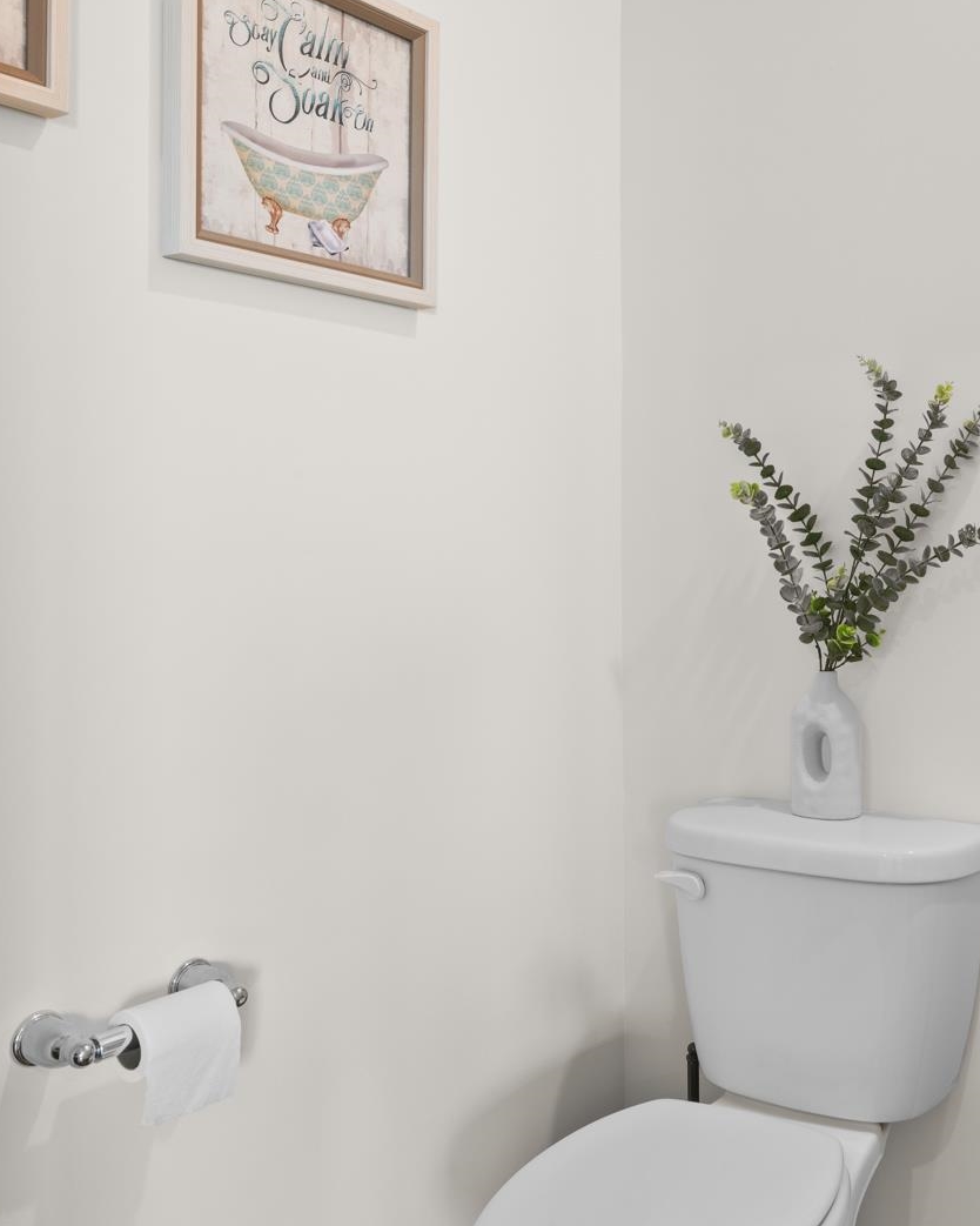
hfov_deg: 39.4
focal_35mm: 36
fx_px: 1306
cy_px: 505
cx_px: 794
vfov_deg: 50.0
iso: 320
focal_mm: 16
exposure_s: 1/2
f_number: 9
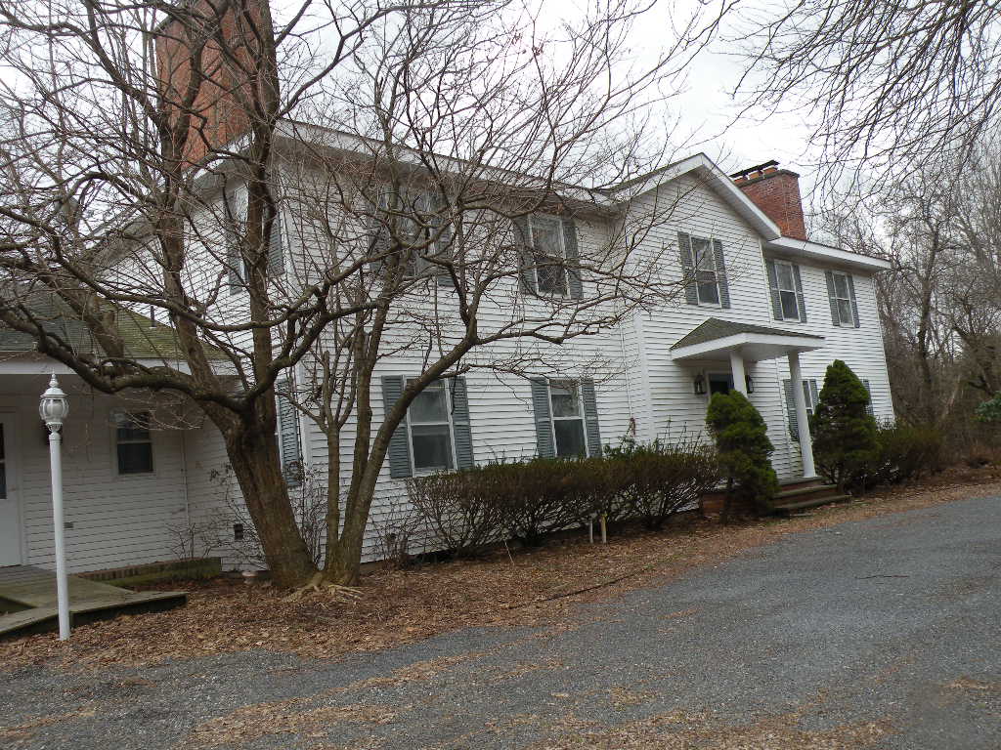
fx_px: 954
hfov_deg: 55.4
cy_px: 375
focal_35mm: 33
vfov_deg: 42.9
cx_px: 500
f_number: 4
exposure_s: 1/80
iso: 64
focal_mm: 5.8
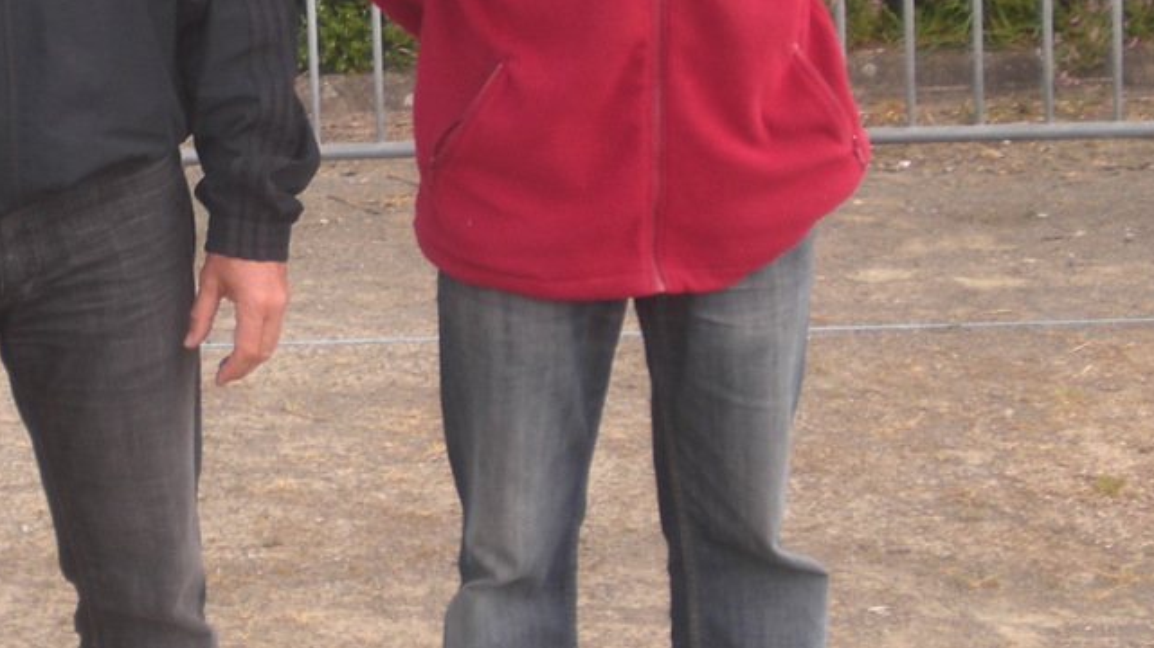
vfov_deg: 10.8
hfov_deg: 19.0
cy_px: -59
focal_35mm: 111
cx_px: 133
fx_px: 3395
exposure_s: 1/160
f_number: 3.6
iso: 50
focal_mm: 8.44
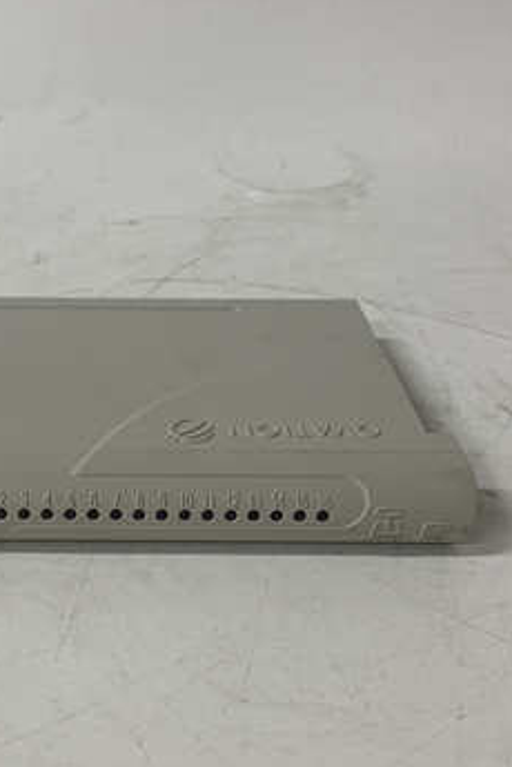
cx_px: 120
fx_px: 1003
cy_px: 474
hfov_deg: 28.2
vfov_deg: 41.6
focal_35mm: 47
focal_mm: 4.25
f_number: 1.8
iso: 64
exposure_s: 1/50
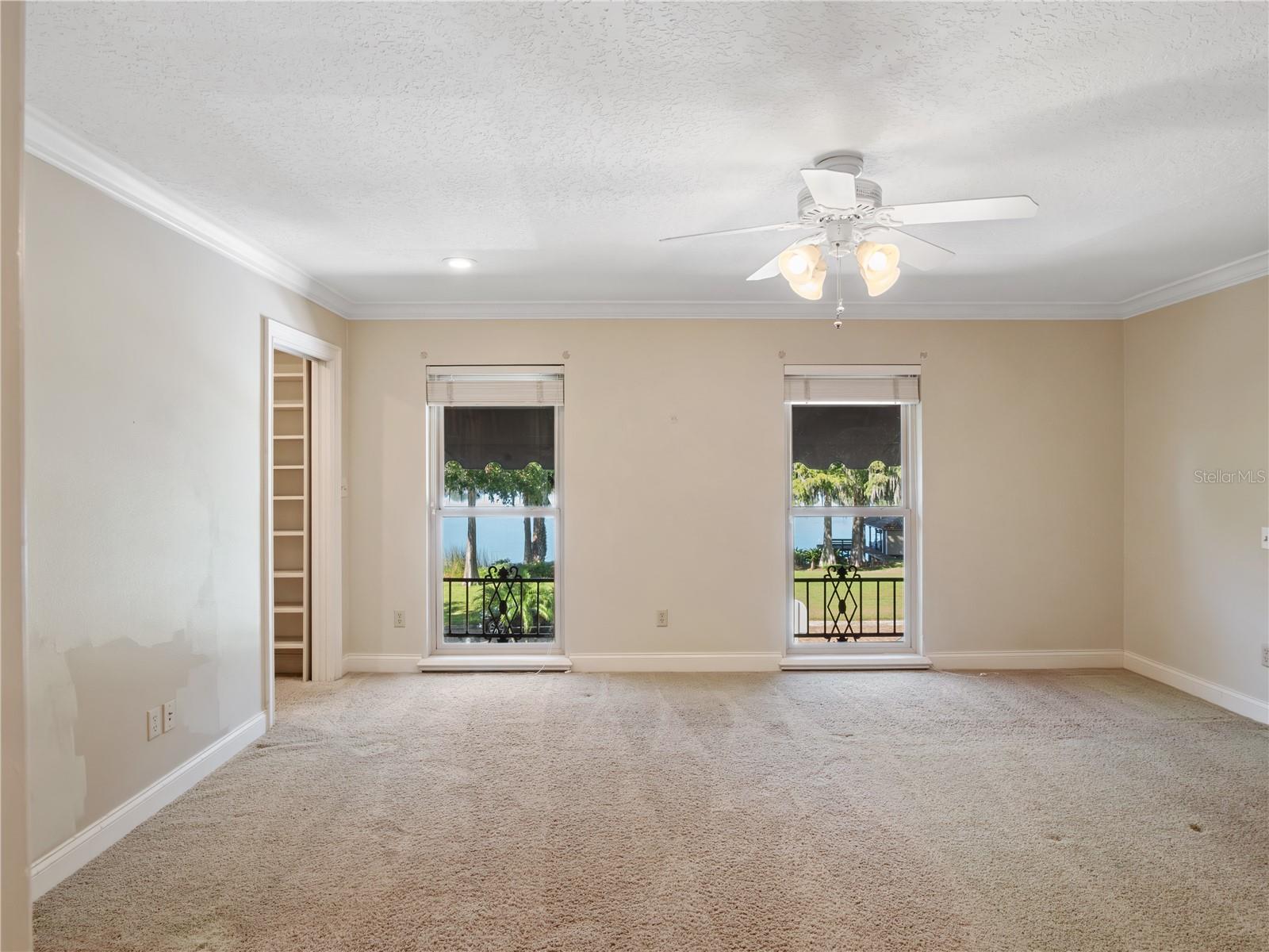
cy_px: 476
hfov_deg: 81.7
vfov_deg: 66.0
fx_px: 733
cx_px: 634
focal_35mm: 20
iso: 2000
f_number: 7.1
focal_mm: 10
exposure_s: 1/60
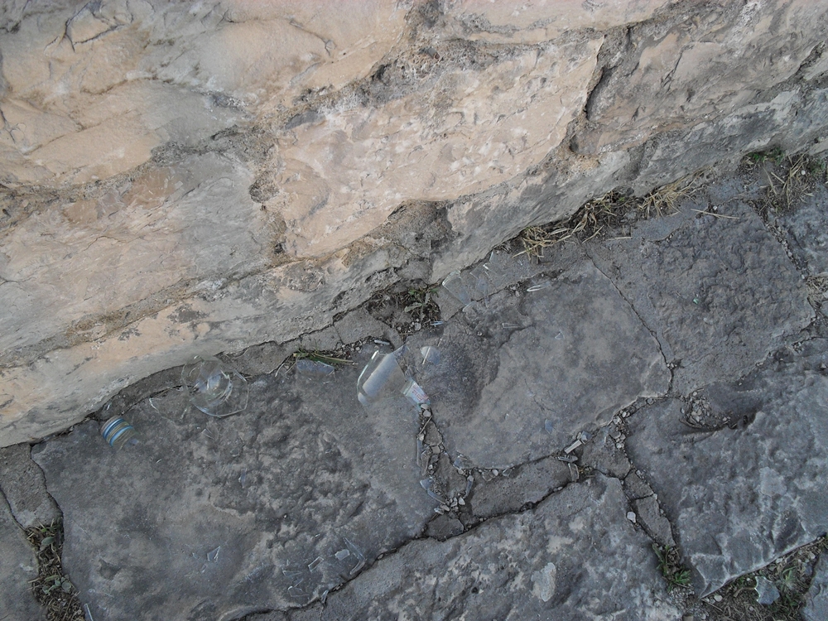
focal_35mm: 35
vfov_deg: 40.7
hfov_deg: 52.6
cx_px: 414
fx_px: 837
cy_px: 310
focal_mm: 6.3
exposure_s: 1/250
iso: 100
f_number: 3.2
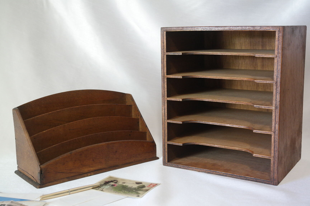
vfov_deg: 25.5
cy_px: 103
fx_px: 456
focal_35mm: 53
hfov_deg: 37.5
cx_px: 155
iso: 1600
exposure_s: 1/30
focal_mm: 35
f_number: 5.6
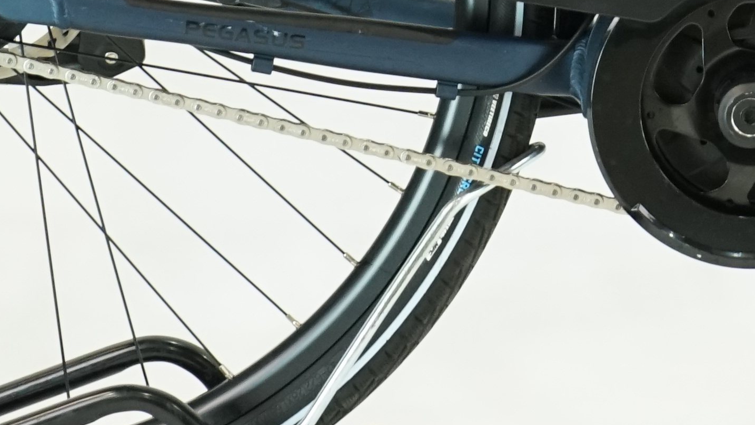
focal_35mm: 298
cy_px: -438
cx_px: 893
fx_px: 5967
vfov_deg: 4.0
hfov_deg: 7.2
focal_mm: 68
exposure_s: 1/200
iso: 2000
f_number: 5.6
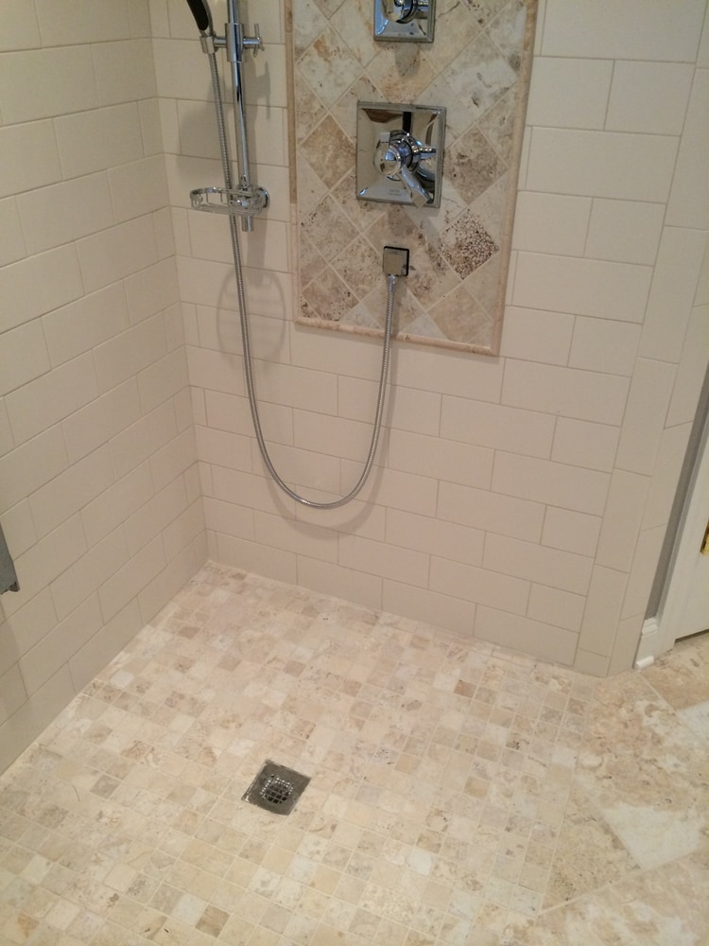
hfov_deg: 46.8
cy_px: 473
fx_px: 819
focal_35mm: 30
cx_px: 354
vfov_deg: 60.0
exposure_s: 1/30
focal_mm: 4.12
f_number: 2.2
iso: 64
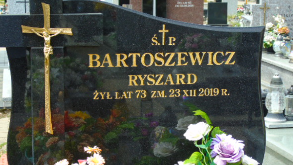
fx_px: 653
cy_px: 109
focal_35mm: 84
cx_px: 143
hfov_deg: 25.3
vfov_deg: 14.4
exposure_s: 1/250
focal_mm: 13
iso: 80
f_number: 4.7
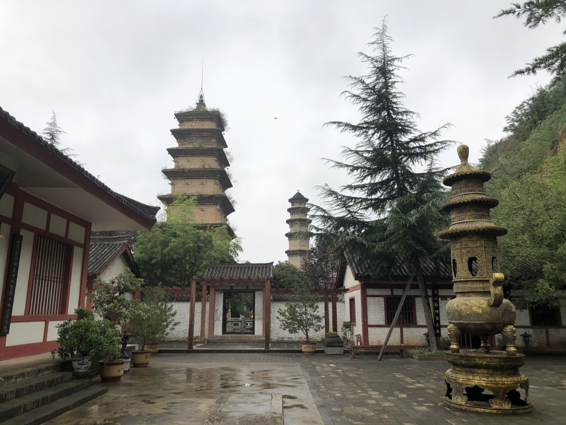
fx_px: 458
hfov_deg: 63.4
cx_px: 283
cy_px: 212
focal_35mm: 28
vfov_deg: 49.7
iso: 20
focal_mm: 3.99
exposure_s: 1/282
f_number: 1.8
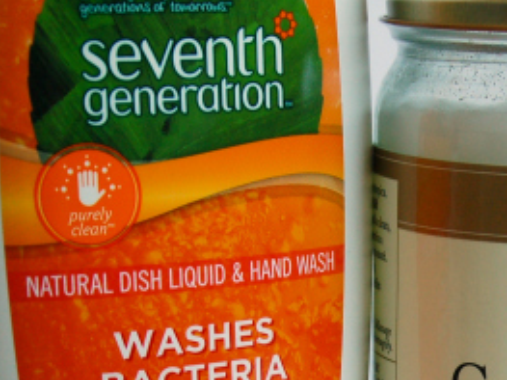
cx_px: 499
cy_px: 449
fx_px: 2255
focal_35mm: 154
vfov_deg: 9.5
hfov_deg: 12.7
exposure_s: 1/125
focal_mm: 38
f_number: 7.1
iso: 400
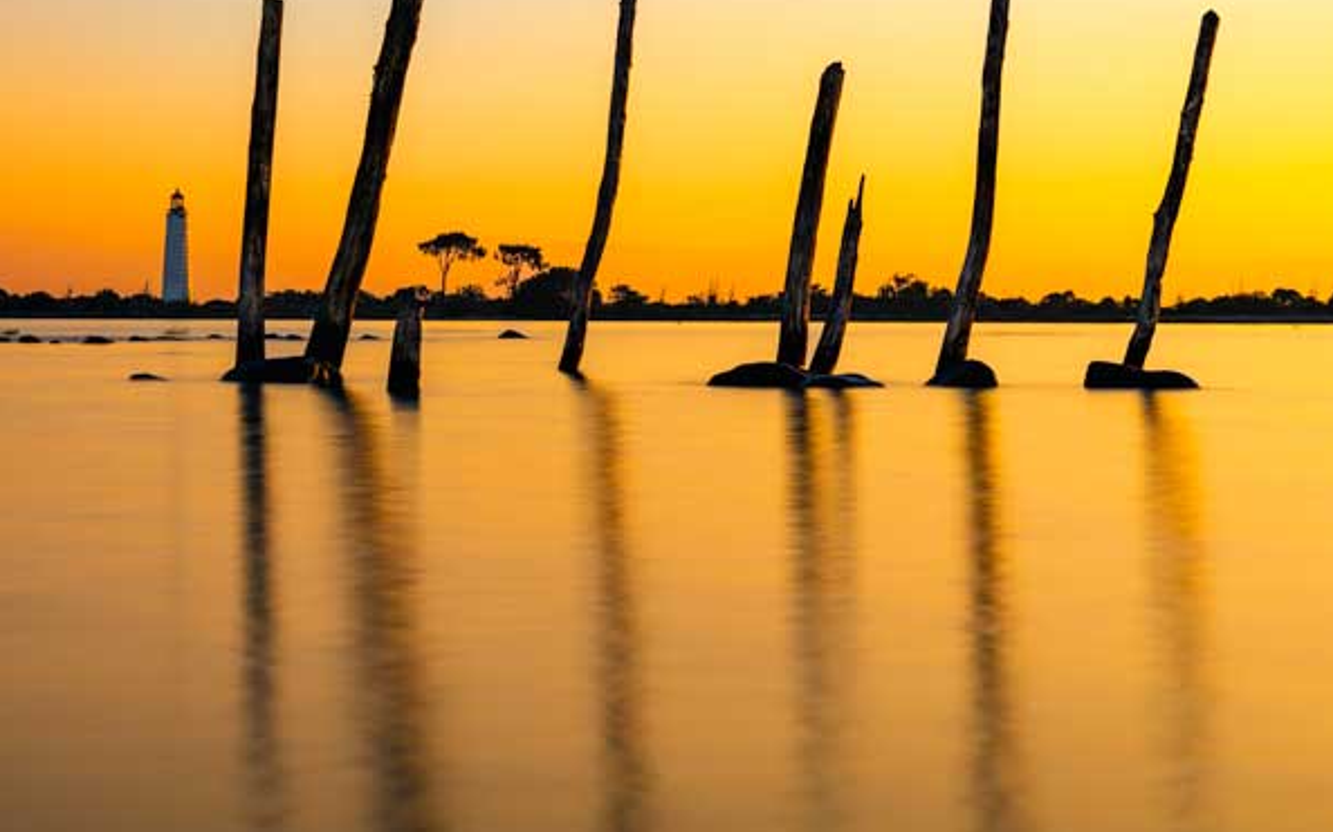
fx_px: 3705
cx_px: 669
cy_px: 383
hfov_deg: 20.4
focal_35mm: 102
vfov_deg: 12.8
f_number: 9
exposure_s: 6
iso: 100
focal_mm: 66
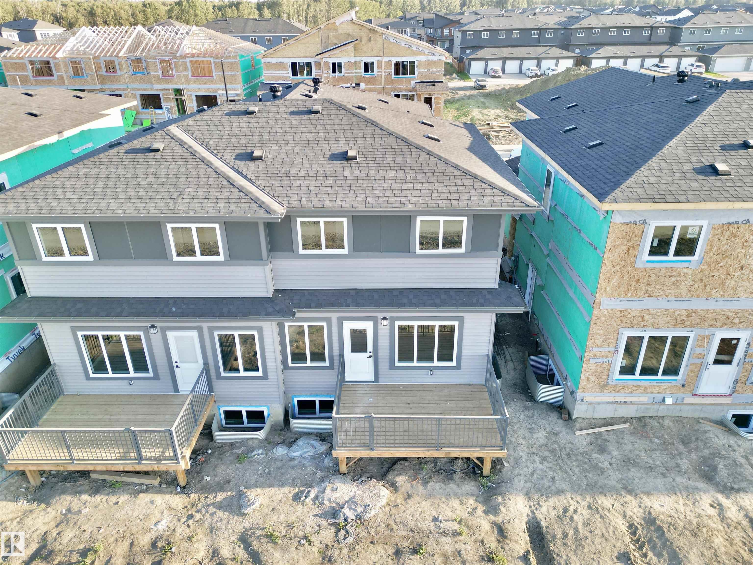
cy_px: 282
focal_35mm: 24
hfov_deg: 71.6
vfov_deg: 56.8
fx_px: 522
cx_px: 376
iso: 130
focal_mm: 6.72
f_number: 1.7
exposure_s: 1/500
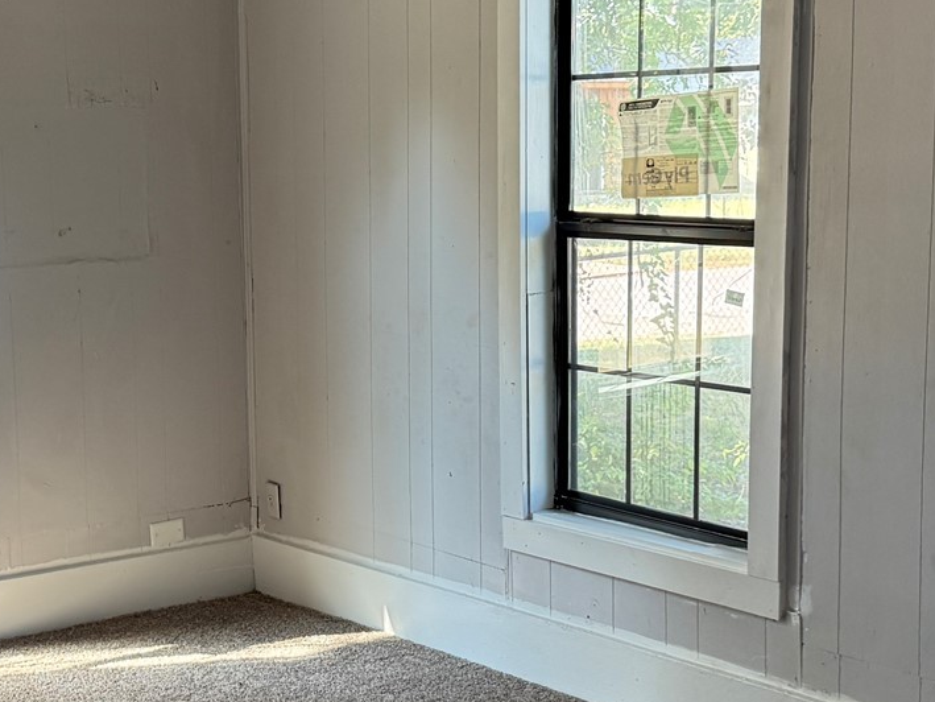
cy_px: 416
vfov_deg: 22.6
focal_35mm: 65
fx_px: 1756
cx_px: 297
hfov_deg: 29.6
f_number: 1.78
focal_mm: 6.76
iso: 200
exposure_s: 1/149
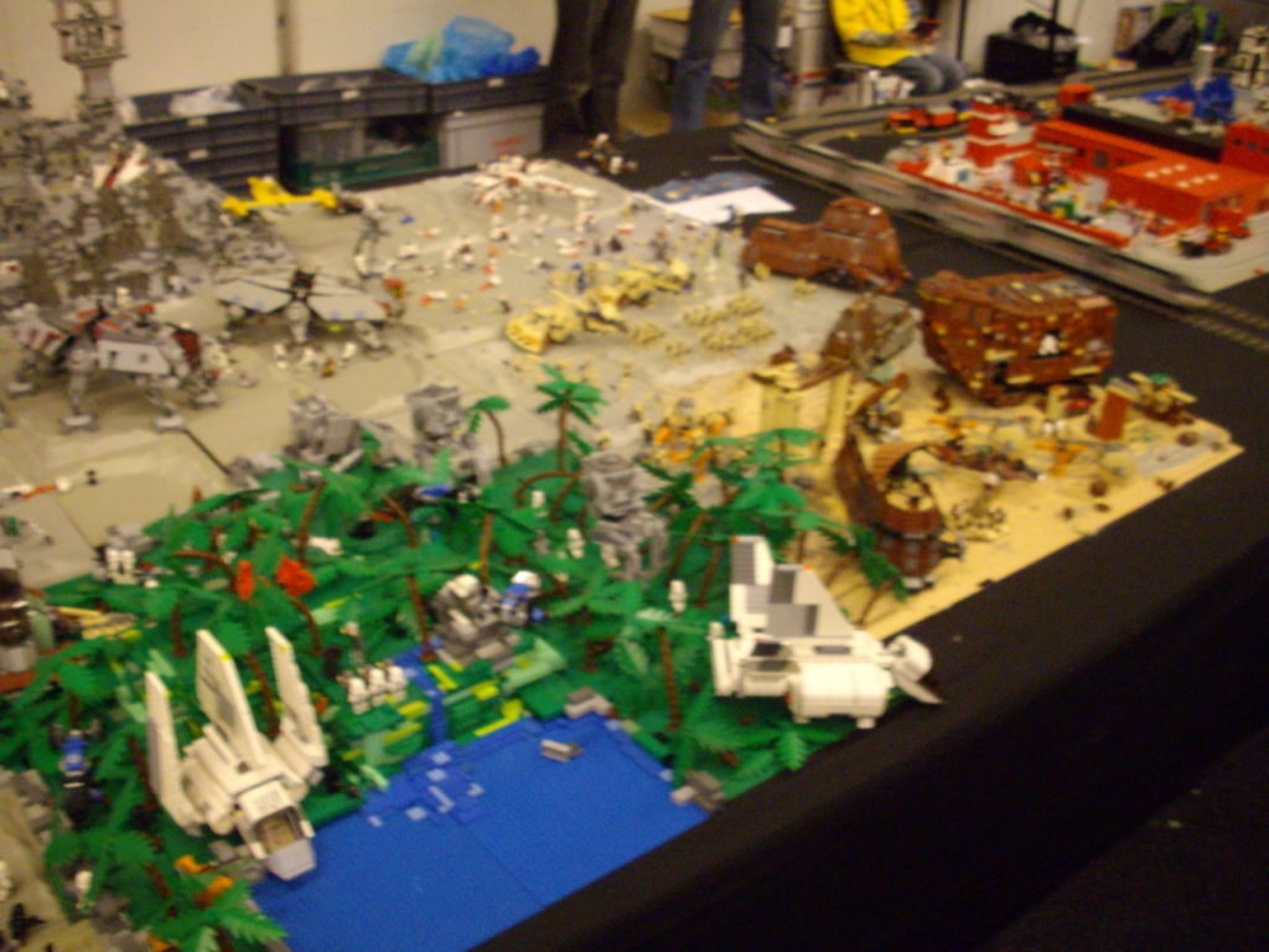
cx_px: 634
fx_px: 1356
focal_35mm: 37
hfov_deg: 50.1
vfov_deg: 38.7
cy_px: 476
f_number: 2.8
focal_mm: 6.2
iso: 400
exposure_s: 1/10
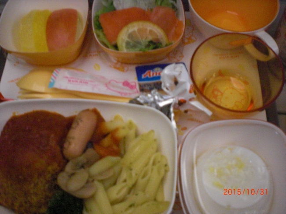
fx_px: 314
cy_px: 107
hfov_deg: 49.0
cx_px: 143
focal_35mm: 38
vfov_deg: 37.7
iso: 800
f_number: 3.1
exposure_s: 1/40
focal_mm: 6.3
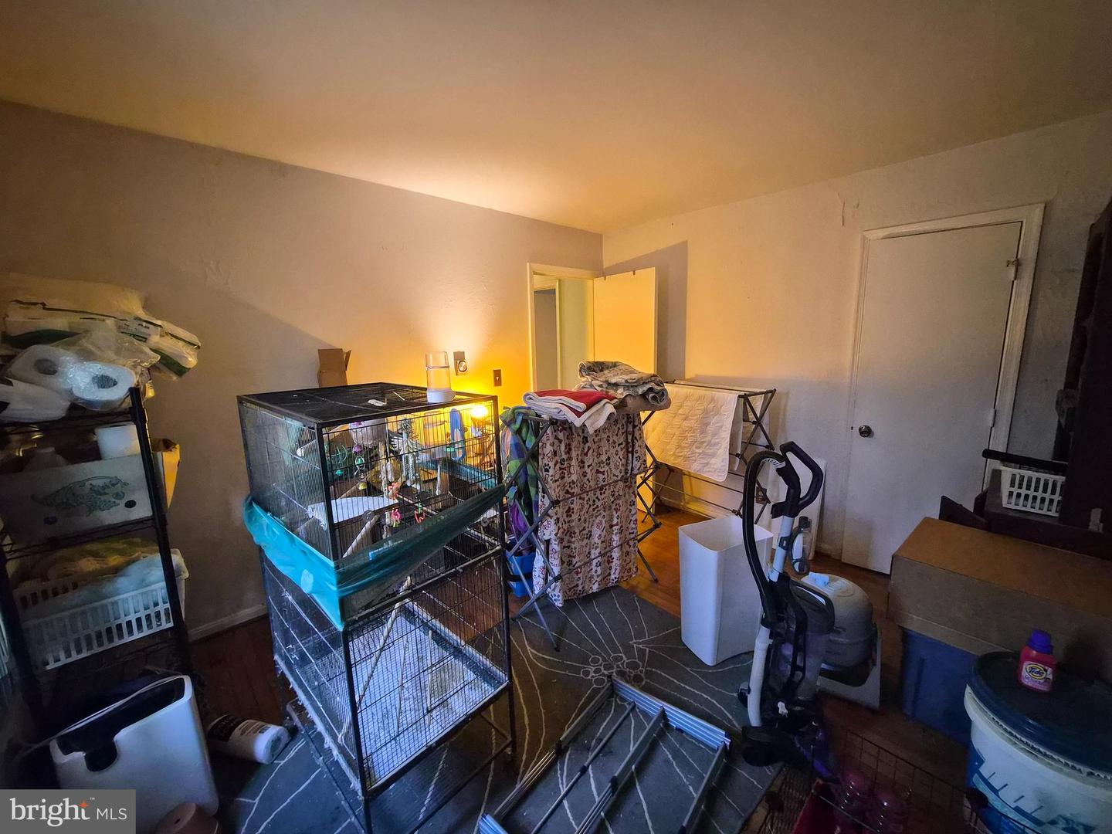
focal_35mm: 13
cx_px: 556
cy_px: 417
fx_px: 418
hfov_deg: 106.2
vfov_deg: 89.9
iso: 1250
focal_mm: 1.7
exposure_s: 1/60
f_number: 2.2
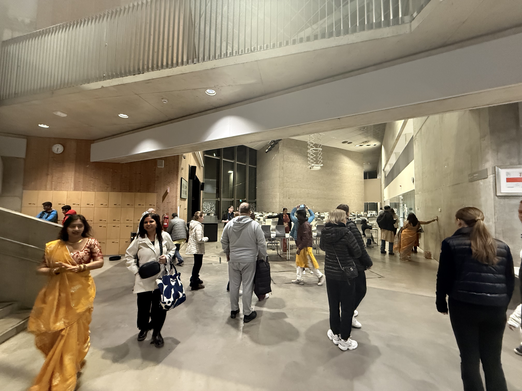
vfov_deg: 85.7
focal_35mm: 14
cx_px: 261
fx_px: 211
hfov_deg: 102.1
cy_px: 196
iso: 640
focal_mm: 2.22
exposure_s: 1/50
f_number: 2.2
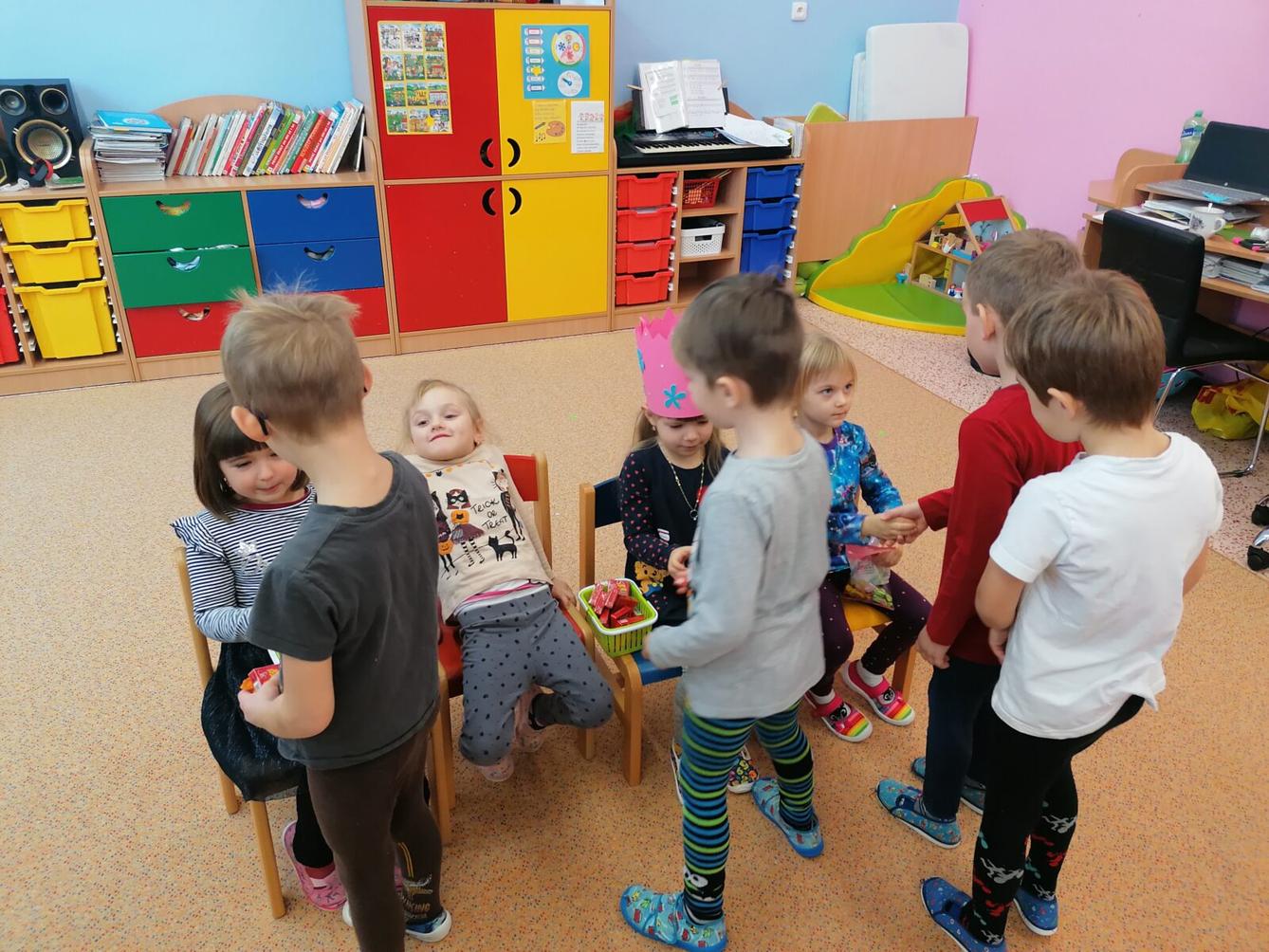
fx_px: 990
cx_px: 634
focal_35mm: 27
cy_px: 476
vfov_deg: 51.4
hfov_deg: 65.3
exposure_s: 1/50
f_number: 1.8
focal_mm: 4.75
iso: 125
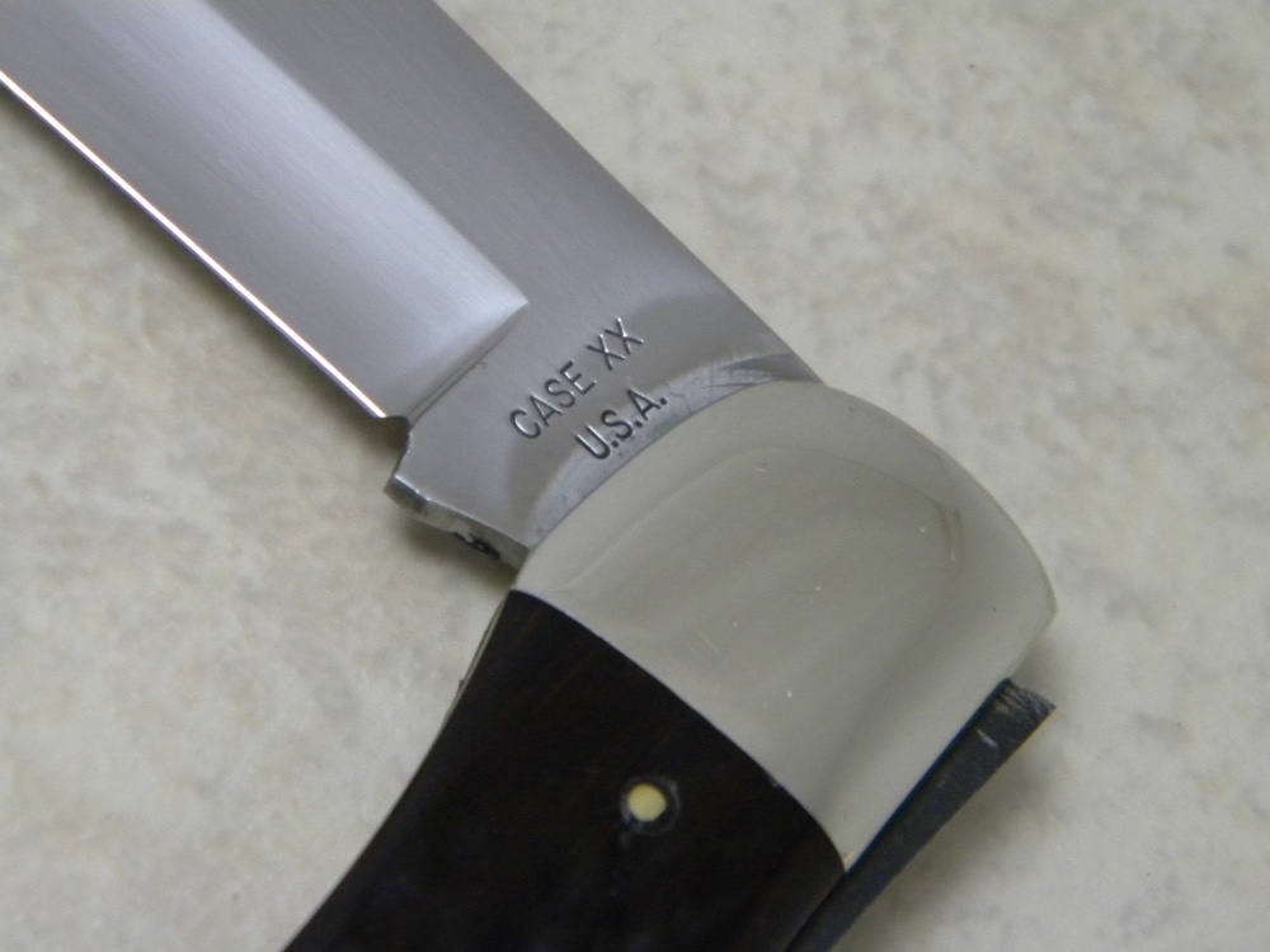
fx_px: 6714
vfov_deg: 8.1
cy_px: 476
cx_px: 635
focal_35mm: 183
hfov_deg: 10.8
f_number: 5.2
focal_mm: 33.1
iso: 400
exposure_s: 1/19.7
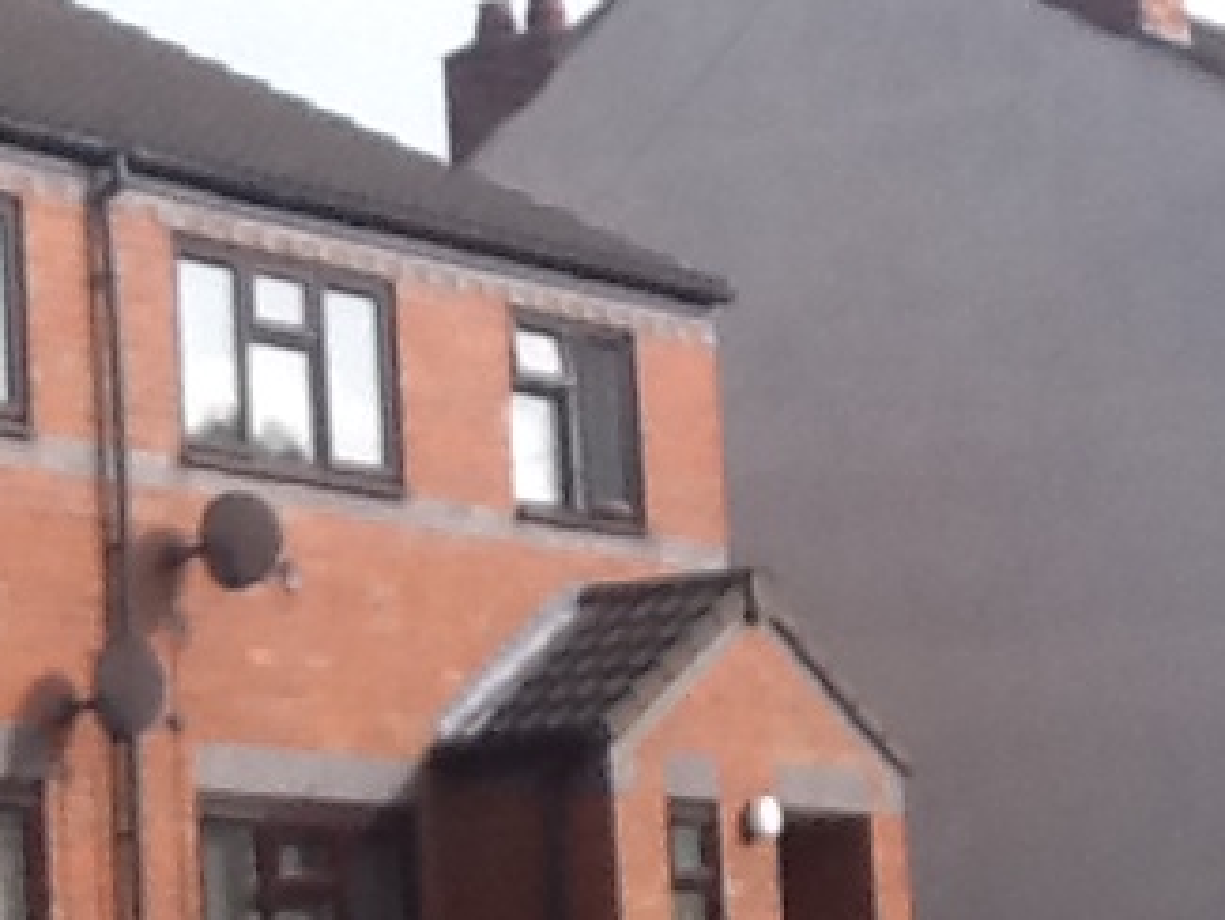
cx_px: -422
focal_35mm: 130
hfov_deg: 14.5
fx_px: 4602
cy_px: 596
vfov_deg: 11.4
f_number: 2.4
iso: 40
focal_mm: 2.03
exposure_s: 1/723
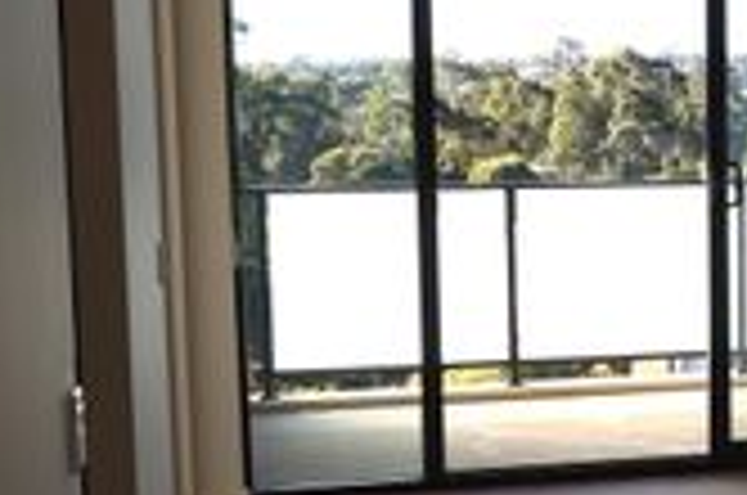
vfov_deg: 16.0
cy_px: 290
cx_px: 837
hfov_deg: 22.5
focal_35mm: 85
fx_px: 1760
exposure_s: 1/160
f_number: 6.3
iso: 100
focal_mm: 20
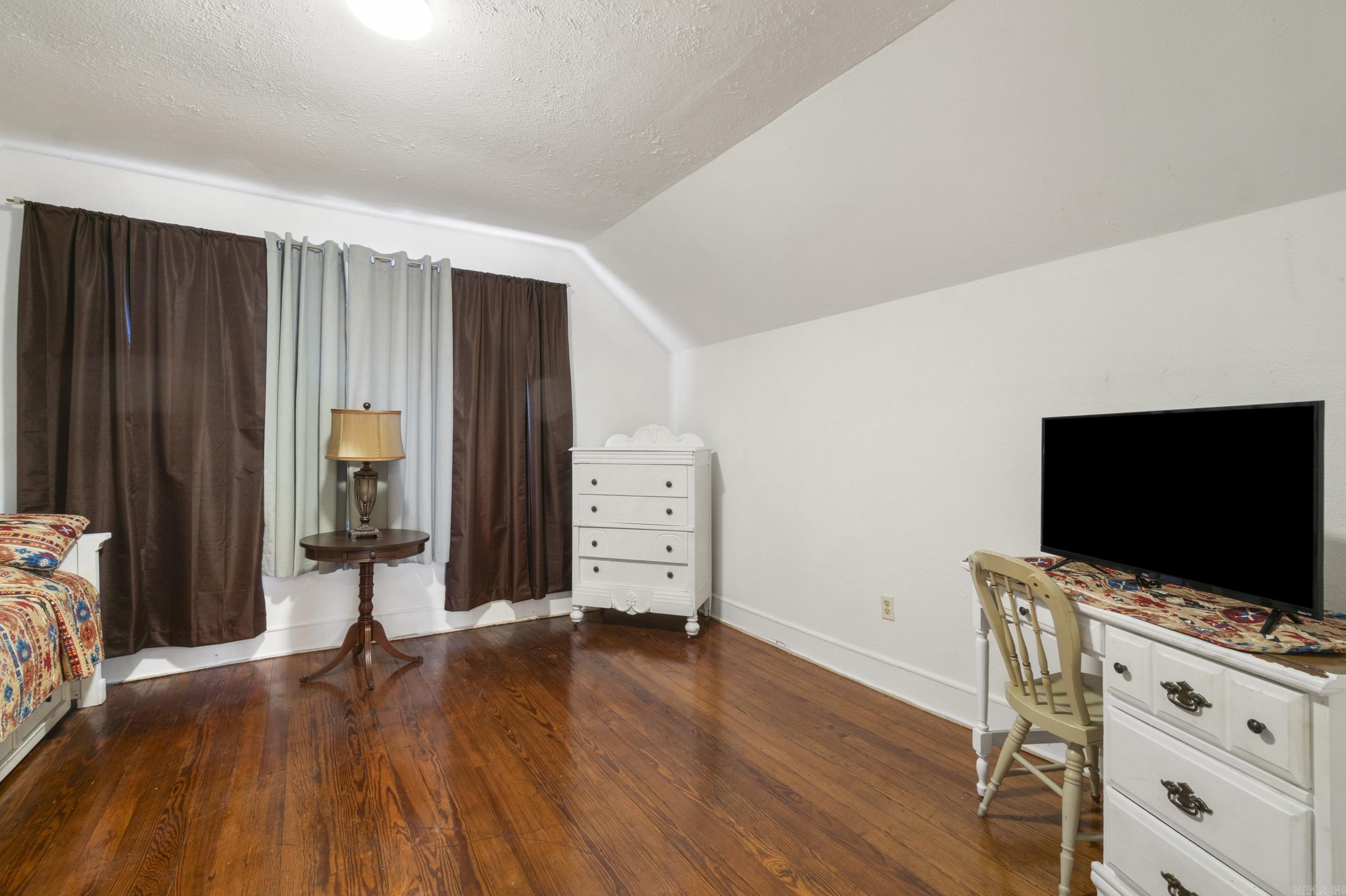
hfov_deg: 100.4
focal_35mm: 15
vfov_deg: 77.3
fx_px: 561
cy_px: 448
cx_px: 673
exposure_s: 4
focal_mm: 10
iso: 250
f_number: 9
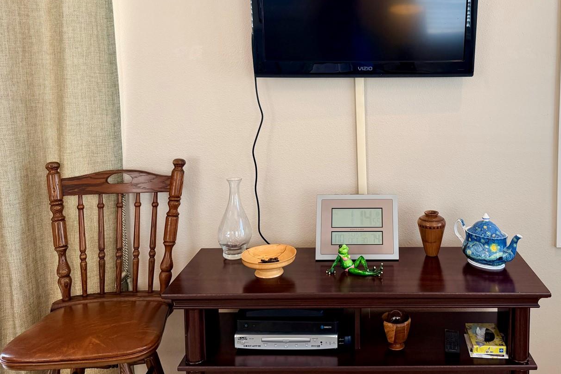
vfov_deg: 39.3
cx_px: 363
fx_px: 514
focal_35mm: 33
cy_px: 110
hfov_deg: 56.3
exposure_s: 1/121
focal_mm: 6.76
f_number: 1.78
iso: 80
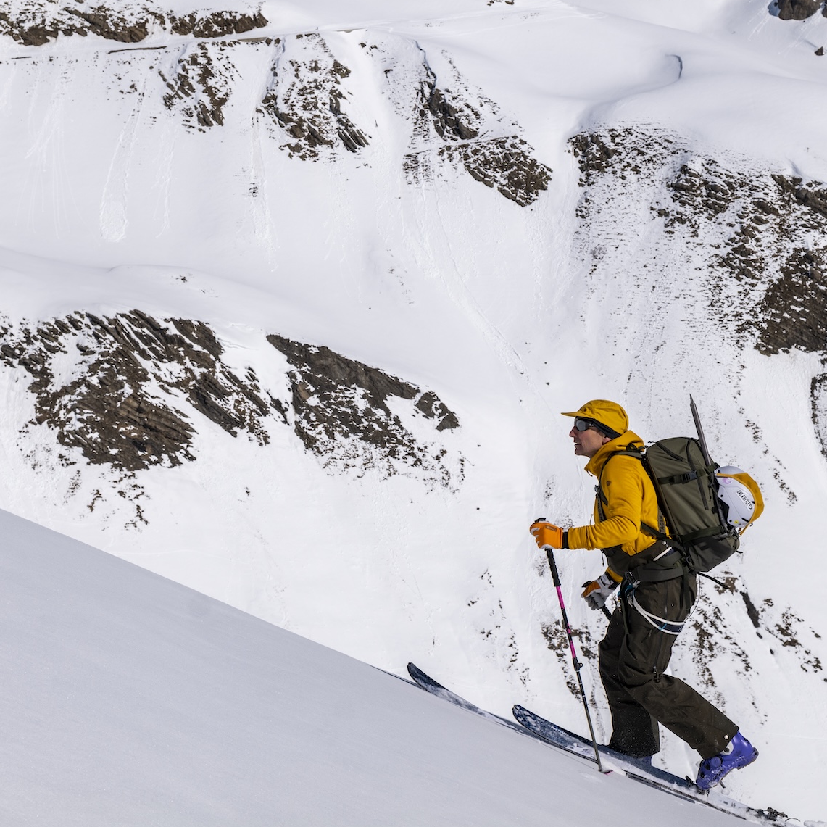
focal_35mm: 76
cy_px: 381
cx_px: 546
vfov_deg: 22.8
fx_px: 2054
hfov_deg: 22.7
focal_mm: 49
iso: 400
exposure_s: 1/2000
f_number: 10
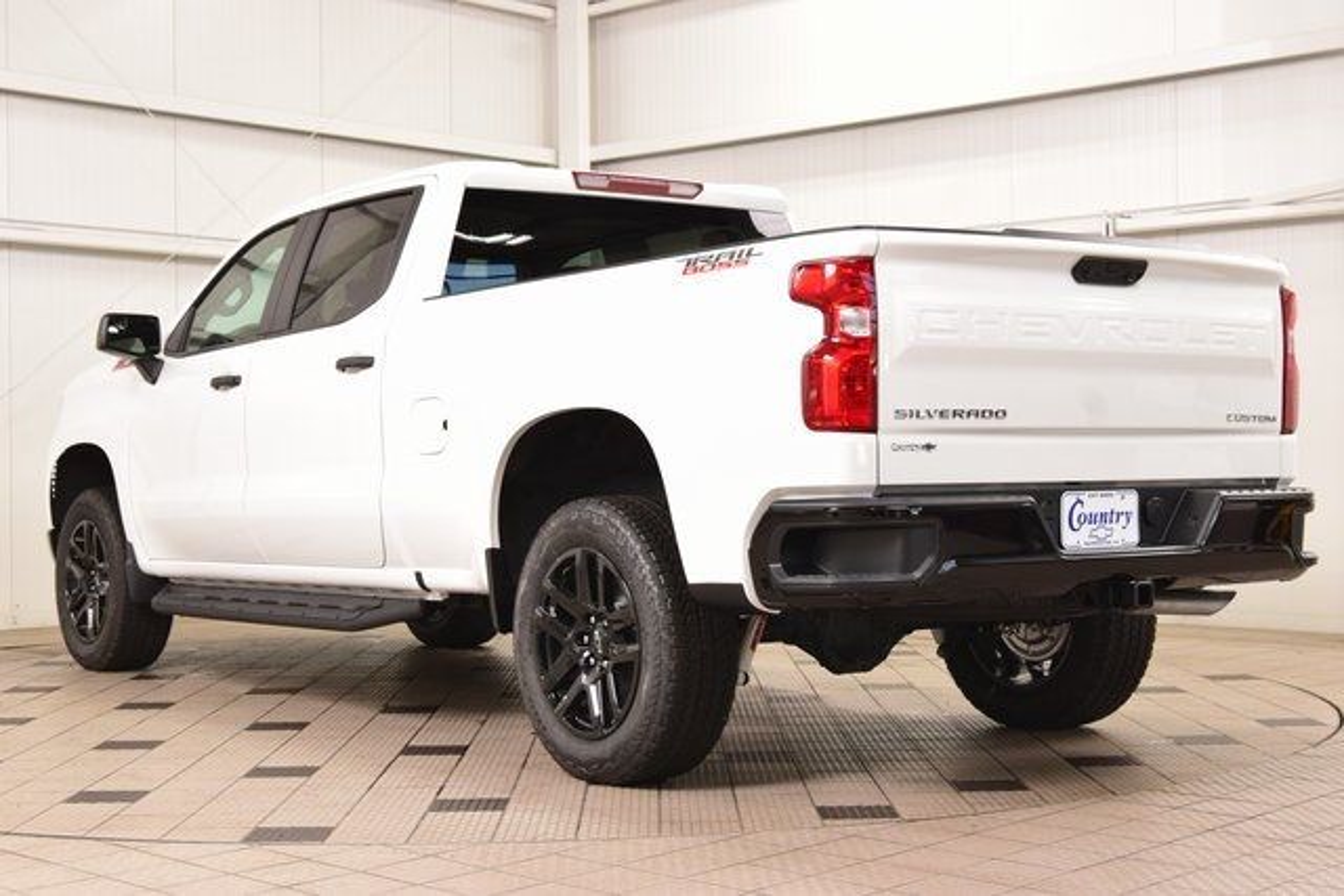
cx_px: 672
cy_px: 448
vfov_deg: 25.1
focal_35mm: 54
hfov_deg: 36.9
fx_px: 2016
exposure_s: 1/60
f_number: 8
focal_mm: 36
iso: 1400
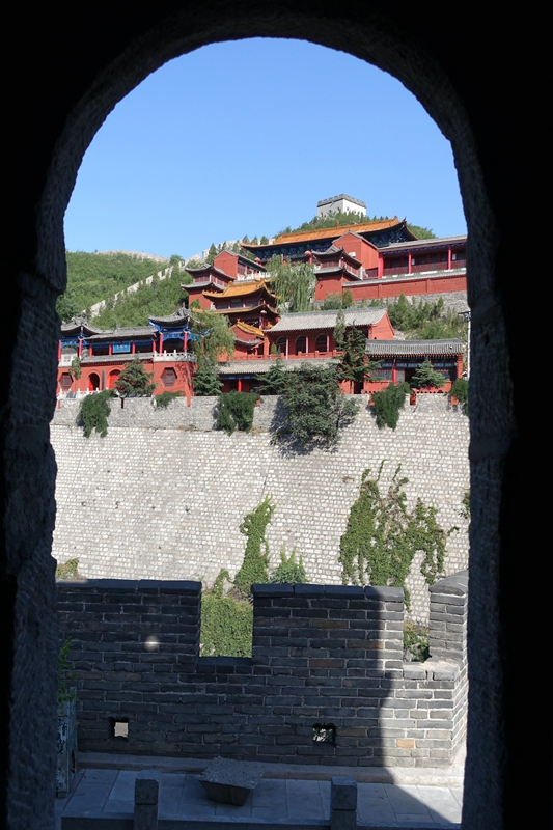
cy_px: 415
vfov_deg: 58.7
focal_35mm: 32
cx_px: 276
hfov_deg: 41.1
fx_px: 738
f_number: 4
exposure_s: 1/100
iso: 125
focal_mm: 11.81
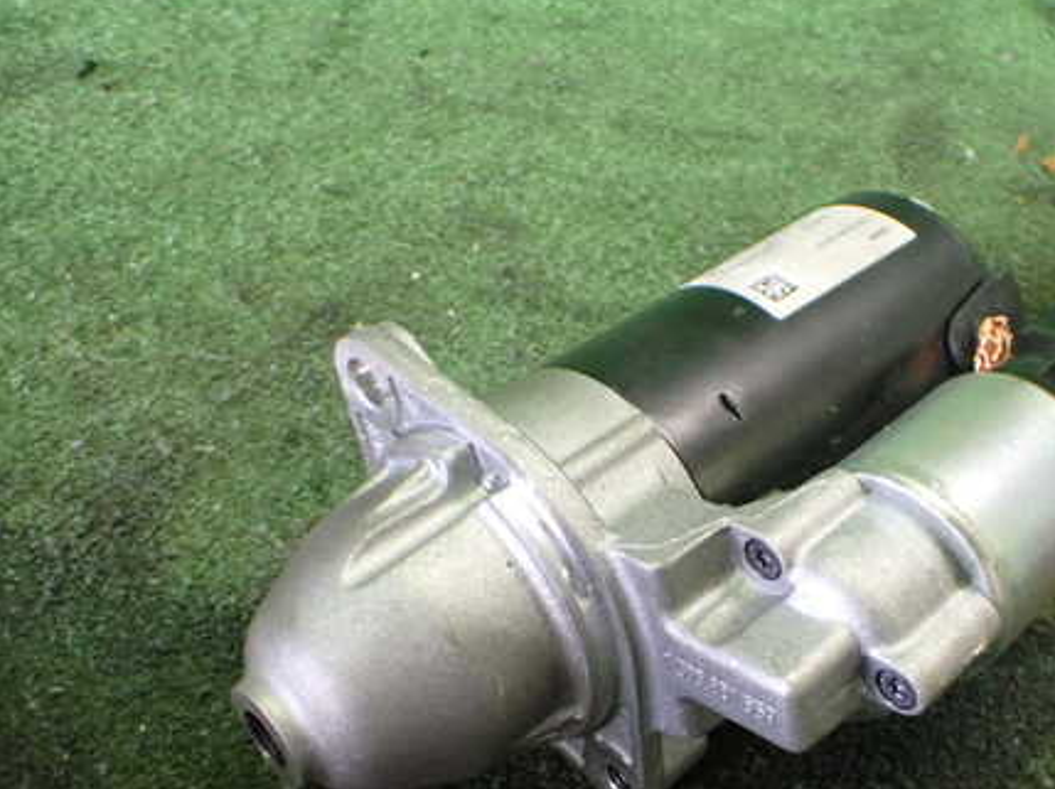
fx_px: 1279
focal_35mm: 42
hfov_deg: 44.3
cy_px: 482
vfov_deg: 34.2
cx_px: 693
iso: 800
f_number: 2.3
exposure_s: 1/50
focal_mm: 5.4
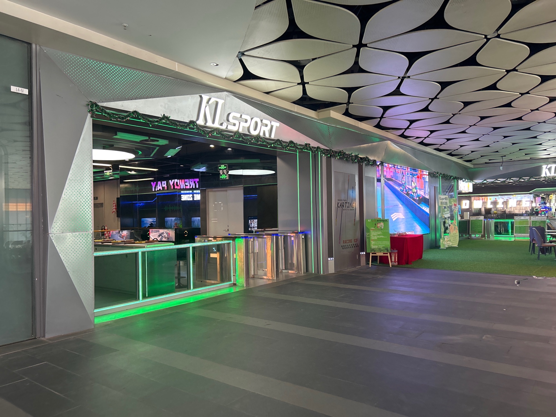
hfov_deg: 67.3
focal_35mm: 26
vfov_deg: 53.1
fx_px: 418
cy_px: 208
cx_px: 278
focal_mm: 5.7
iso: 125
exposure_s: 1/76
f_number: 1.5
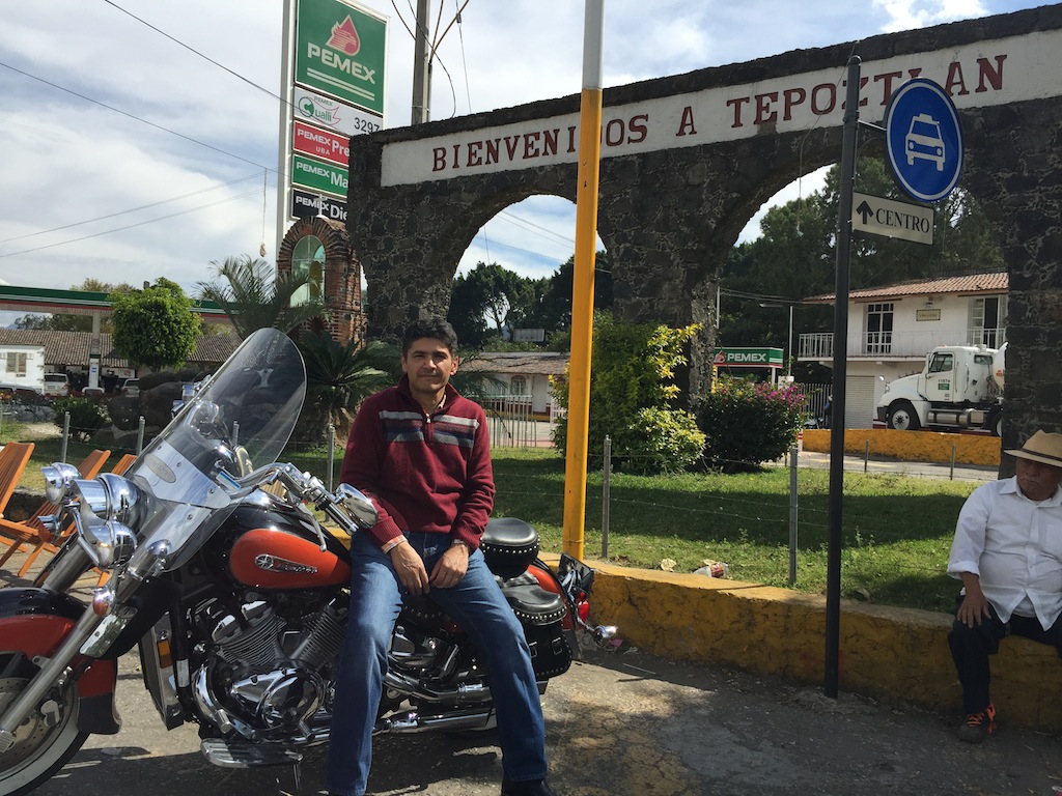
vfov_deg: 48.2
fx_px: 890
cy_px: 398
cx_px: 531
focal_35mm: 29
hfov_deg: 61.7
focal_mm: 4.15
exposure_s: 1/1980
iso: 32
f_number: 2.2
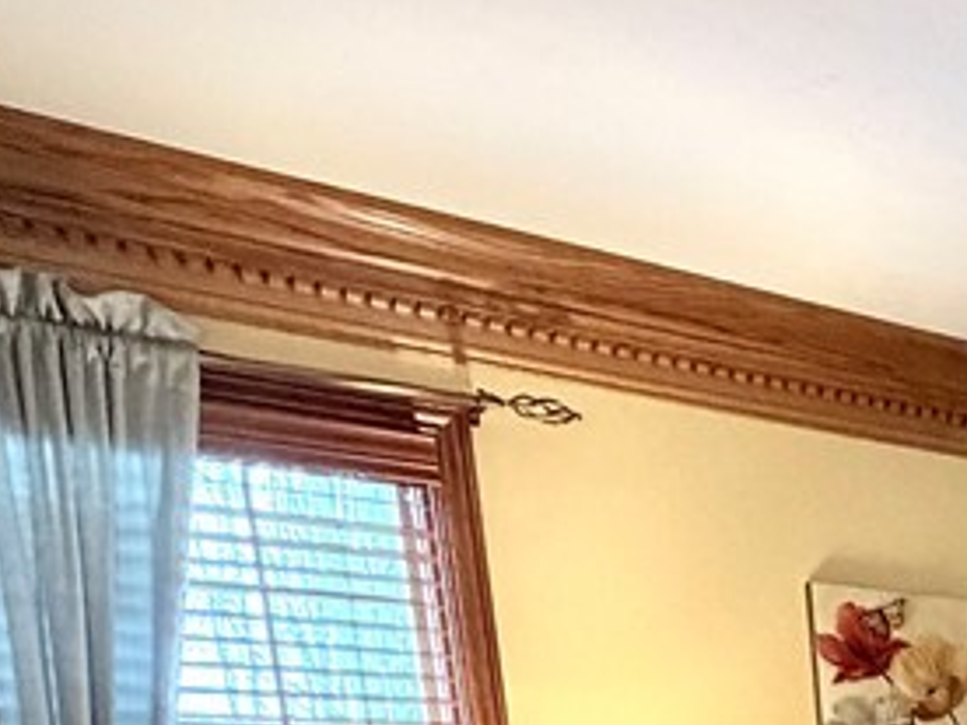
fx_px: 1453
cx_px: 1352
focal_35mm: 52
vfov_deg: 21.6
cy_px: 1191
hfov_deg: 28.1
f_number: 2.2
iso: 400
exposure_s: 1/60
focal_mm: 2.22
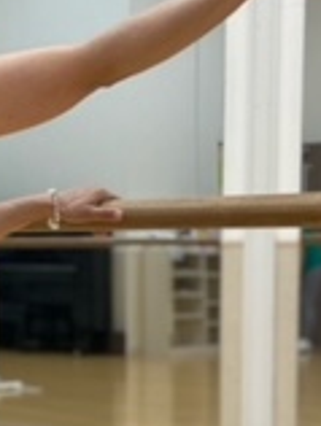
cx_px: -121
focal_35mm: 105
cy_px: 318
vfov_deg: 18.6
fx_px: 1295
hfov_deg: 13.5
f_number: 1.8
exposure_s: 1/100
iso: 64
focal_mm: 4.25
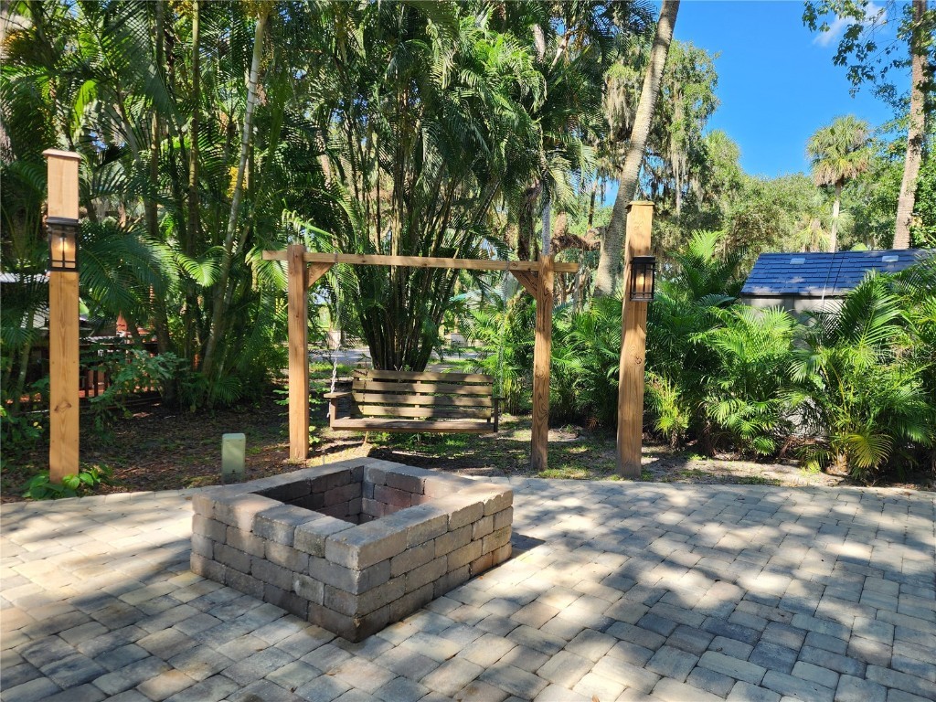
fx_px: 622
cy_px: 351
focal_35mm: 23
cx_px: 468
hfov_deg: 73.9
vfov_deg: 58.9
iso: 12
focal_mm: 6.4
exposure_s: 1/202
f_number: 1.8
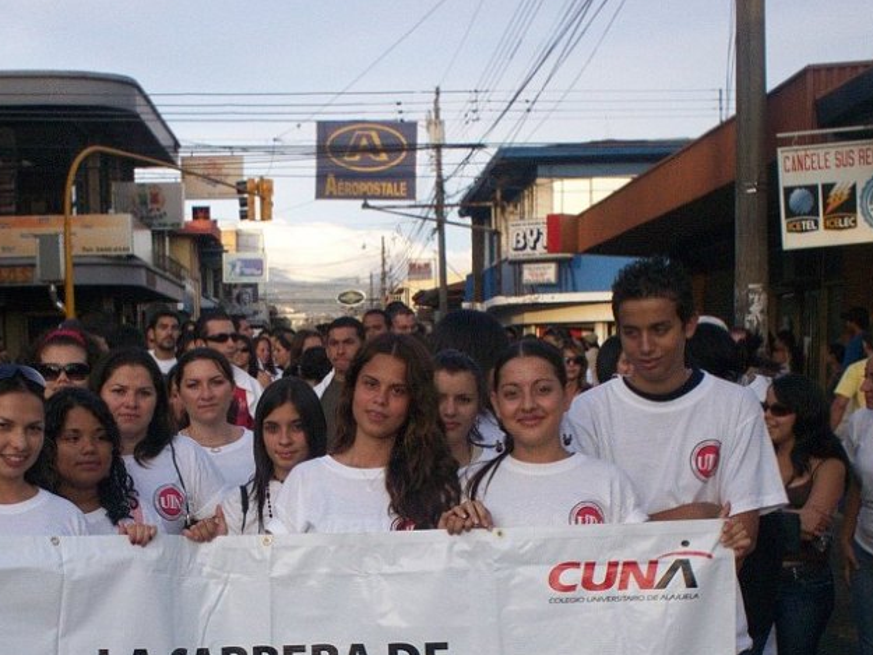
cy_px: 547
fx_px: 1640
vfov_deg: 22.2
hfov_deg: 29.6
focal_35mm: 65
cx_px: 297
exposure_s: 1/193
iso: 100
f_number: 4.5
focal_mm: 6
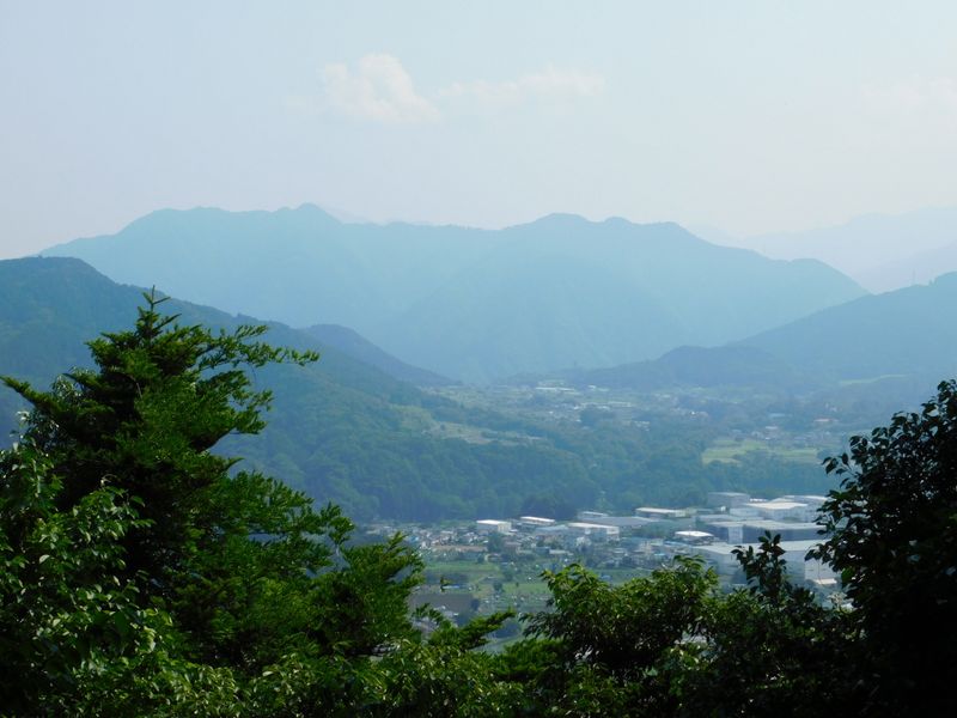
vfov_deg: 20.7
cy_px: 359
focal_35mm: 71
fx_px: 1963
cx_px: 478
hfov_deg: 27.4
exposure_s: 1/1000
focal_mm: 12.6
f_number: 4.3
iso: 125
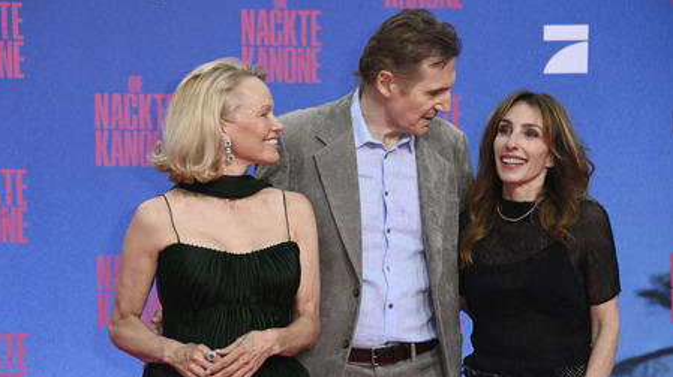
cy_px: 223
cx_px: 336
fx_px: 2533
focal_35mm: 142
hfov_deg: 15.1
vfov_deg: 8.5
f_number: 6.3
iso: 250
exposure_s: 1/250
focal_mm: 135
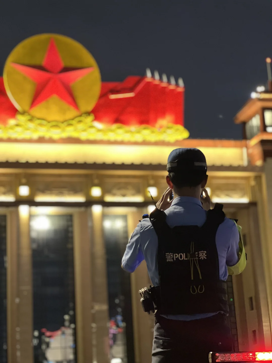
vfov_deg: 25.3
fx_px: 807
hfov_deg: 19.1
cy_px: 182
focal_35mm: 77
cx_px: 136
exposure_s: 1/20
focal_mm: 9
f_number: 2.8
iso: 400
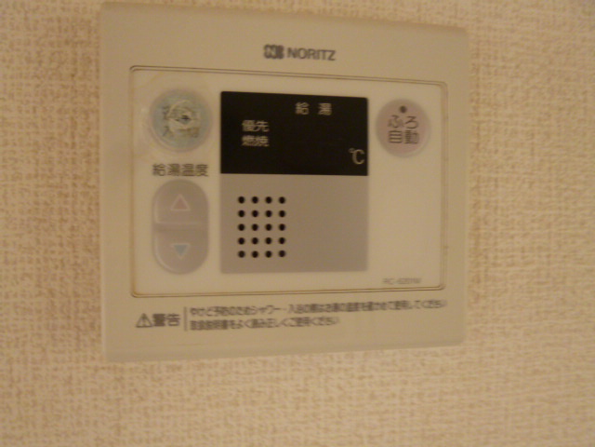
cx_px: 298
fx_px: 413
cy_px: 224
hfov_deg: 71.6
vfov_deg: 56.8
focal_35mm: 24
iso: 400
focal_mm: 4.3
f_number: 2.5
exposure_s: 1/25
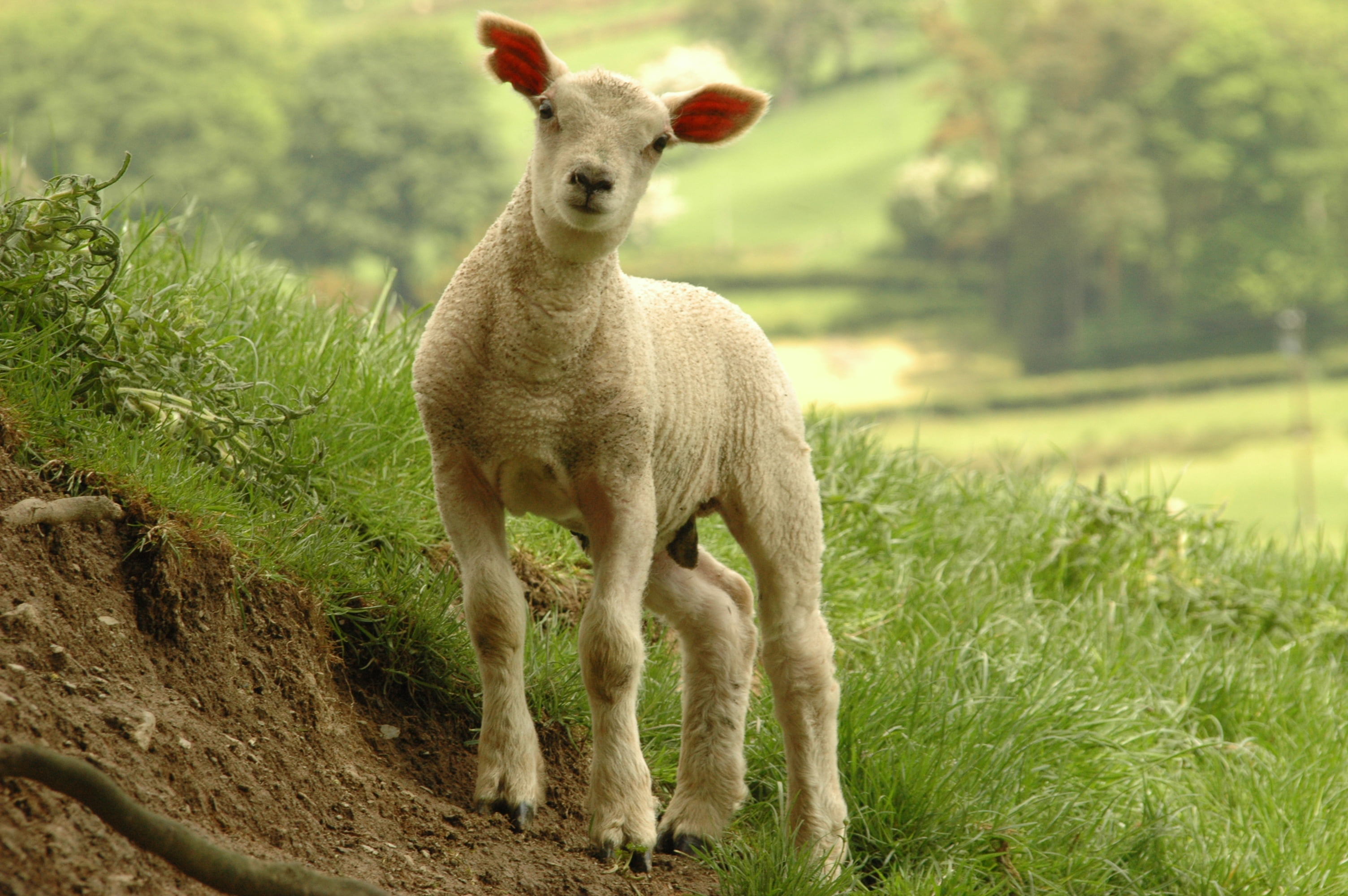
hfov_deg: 6.0
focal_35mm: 345
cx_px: 674
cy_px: 448
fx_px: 12907
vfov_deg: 4.0
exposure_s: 1/125
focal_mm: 230
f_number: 13
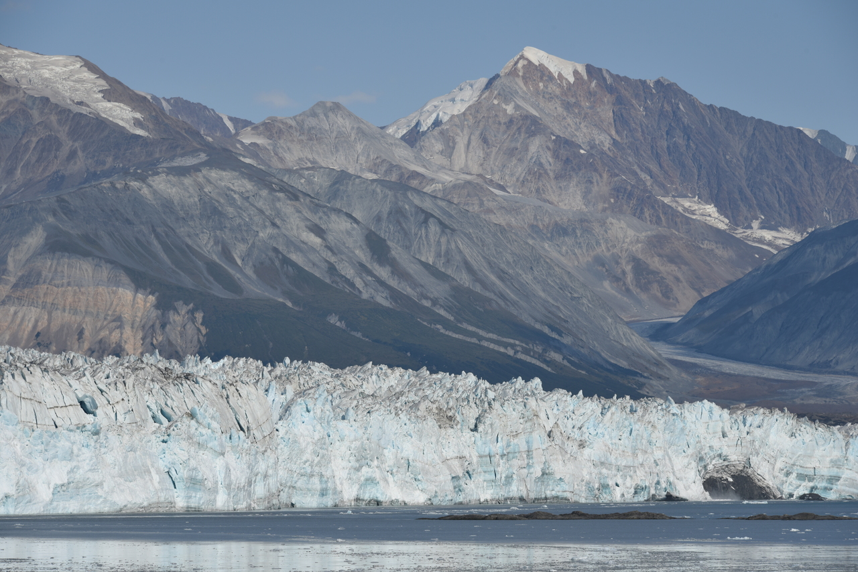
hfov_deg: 12.8
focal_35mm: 160
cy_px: 286
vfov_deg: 8.6
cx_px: 429
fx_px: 3814
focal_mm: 160
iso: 100
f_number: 11
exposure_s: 1/500
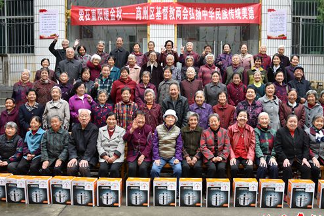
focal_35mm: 64
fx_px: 572
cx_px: 171
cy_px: 119
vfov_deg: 21.4
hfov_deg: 31.6
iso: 400
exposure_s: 1/100
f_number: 5
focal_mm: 35
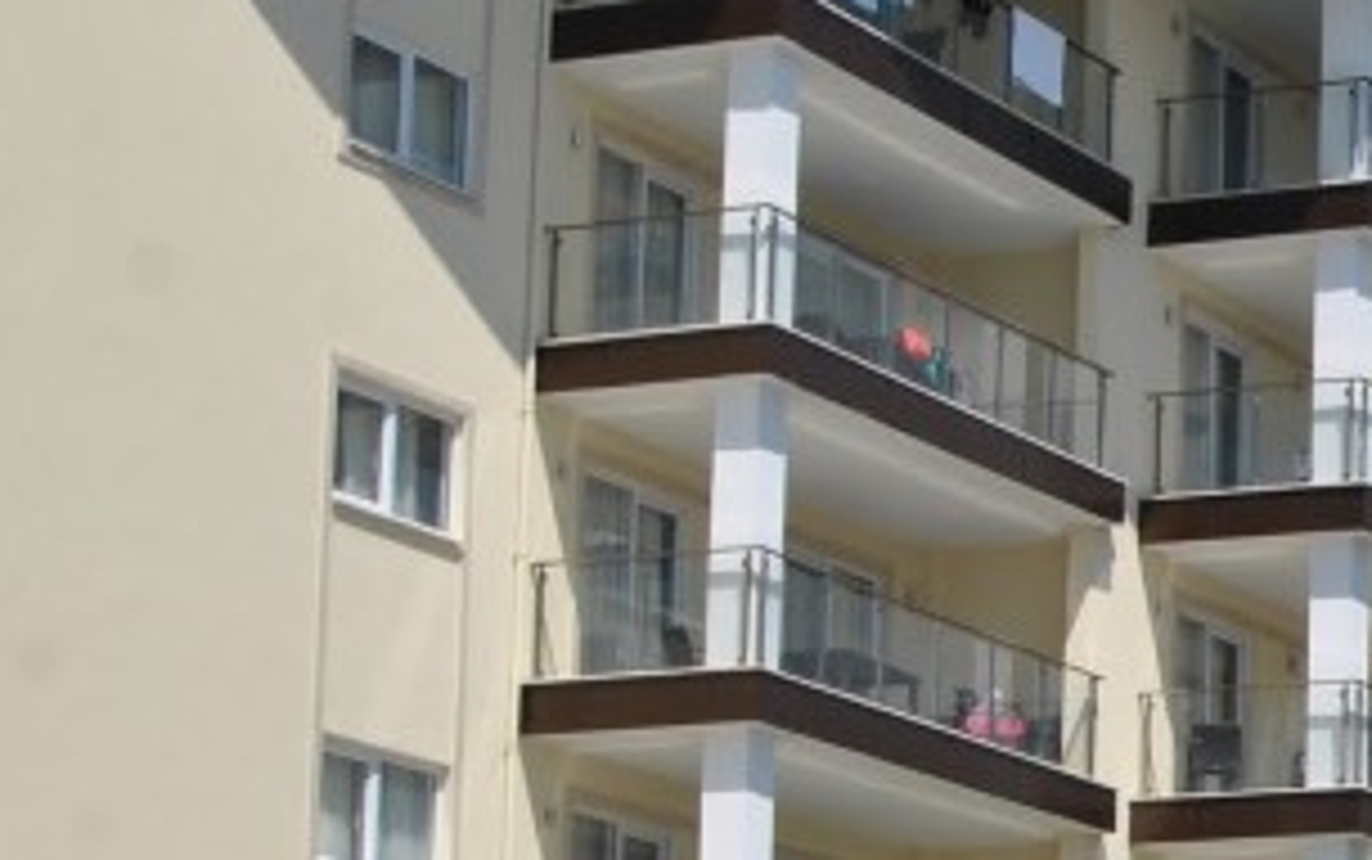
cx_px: 2058
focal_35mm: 138
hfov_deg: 14.2
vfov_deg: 9.3
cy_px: 1153
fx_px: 5163
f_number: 9
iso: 100
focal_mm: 24
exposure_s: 1/320
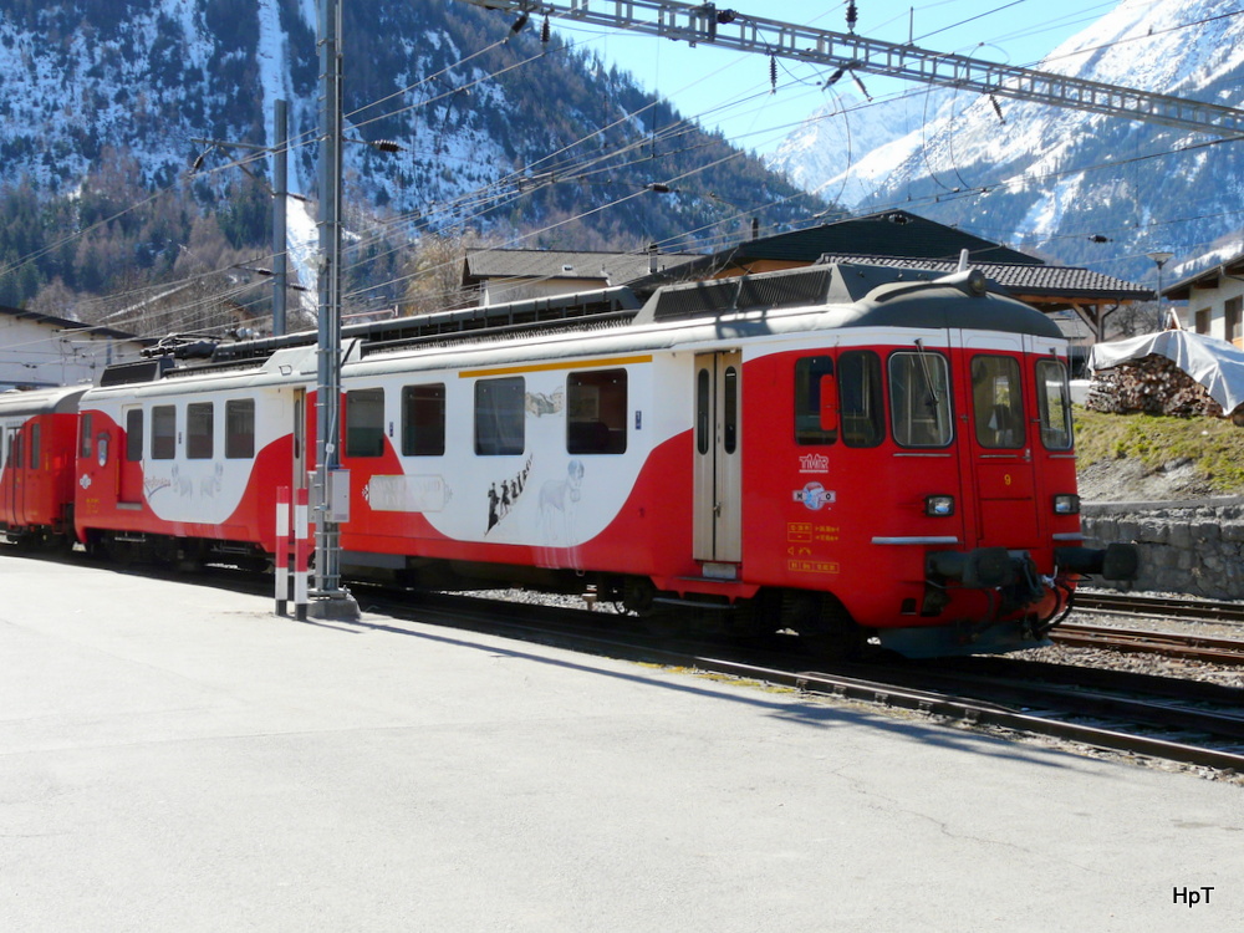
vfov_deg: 31.5
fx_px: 1653
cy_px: 466
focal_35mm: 46
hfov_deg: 41.2
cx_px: 622
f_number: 5.6
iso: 100
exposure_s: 1/320
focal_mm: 7.5
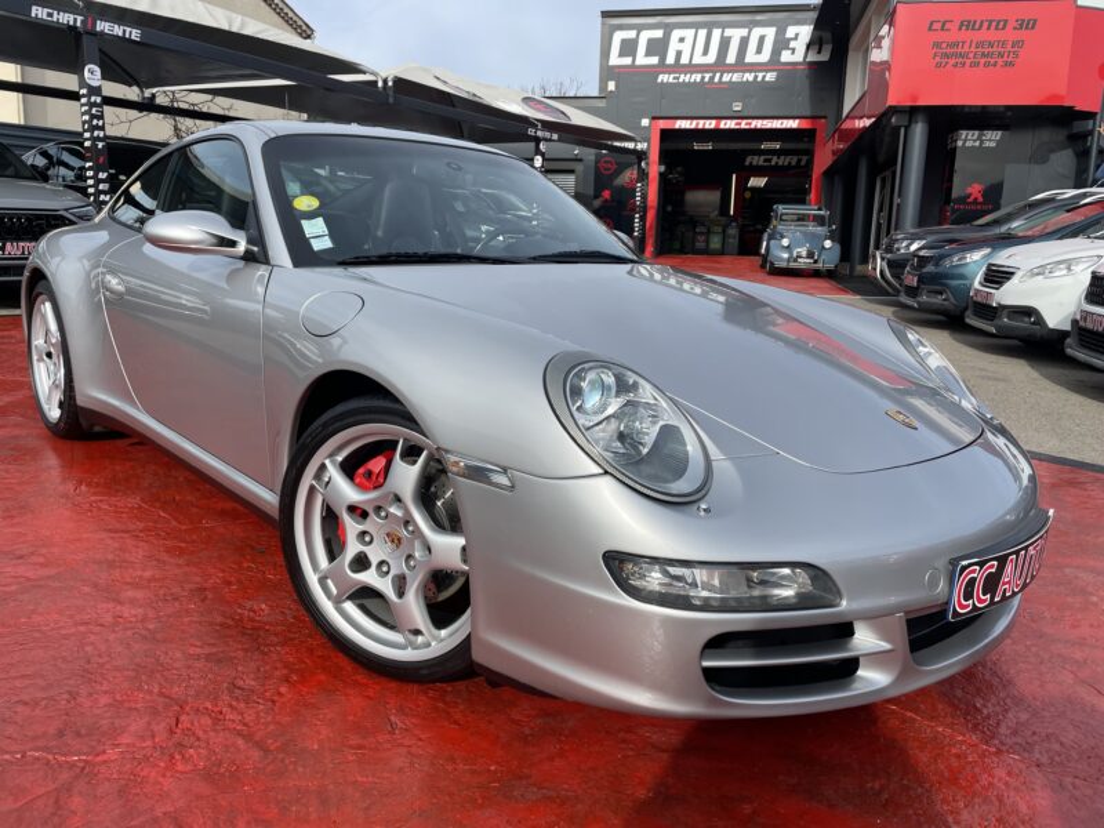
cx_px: 552
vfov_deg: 53.1
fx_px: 829
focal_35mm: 26
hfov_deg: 67.3
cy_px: 414
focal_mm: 4.2
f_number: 1.6
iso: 32
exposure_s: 1/2398
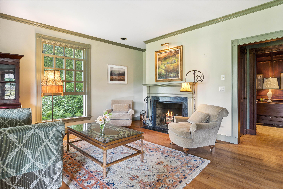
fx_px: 157
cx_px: 142
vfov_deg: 61.9
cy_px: 94
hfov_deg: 84.0
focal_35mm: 20
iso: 800
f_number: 8
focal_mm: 20
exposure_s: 1/4
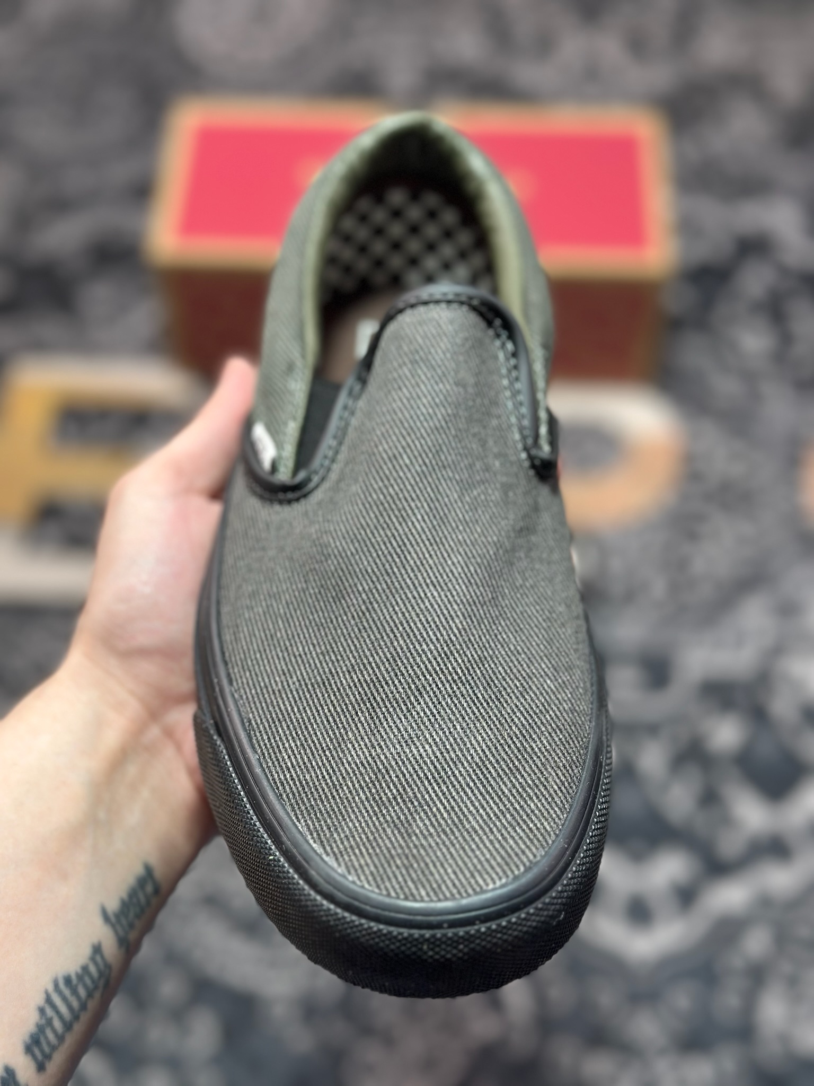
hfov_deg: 30.3
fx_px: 1505
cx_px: 407
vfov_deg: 39.7
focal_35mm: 48
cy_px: 543
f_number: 1.78
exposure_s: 1/158
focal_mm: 6.86
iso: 64
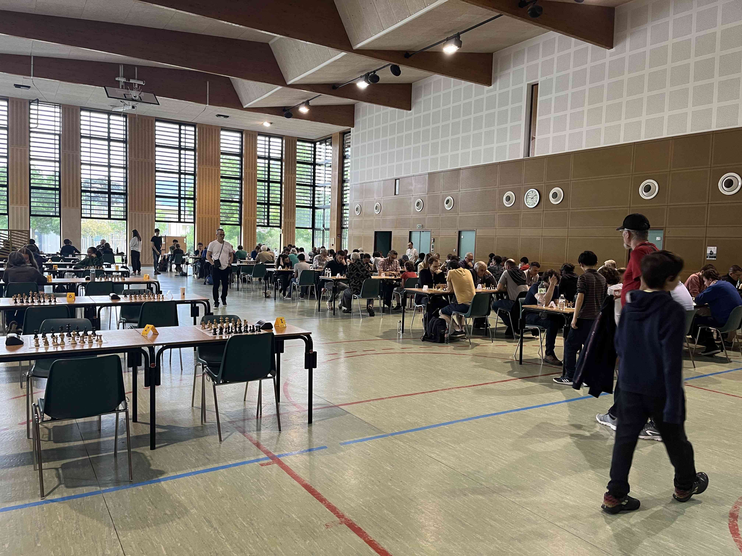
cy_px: 278
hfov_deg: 67.3
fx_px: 557
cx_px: 371
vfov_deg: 53.1
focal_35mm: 26
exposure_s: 1/50
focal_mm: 5.1
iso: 125
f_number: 1.6
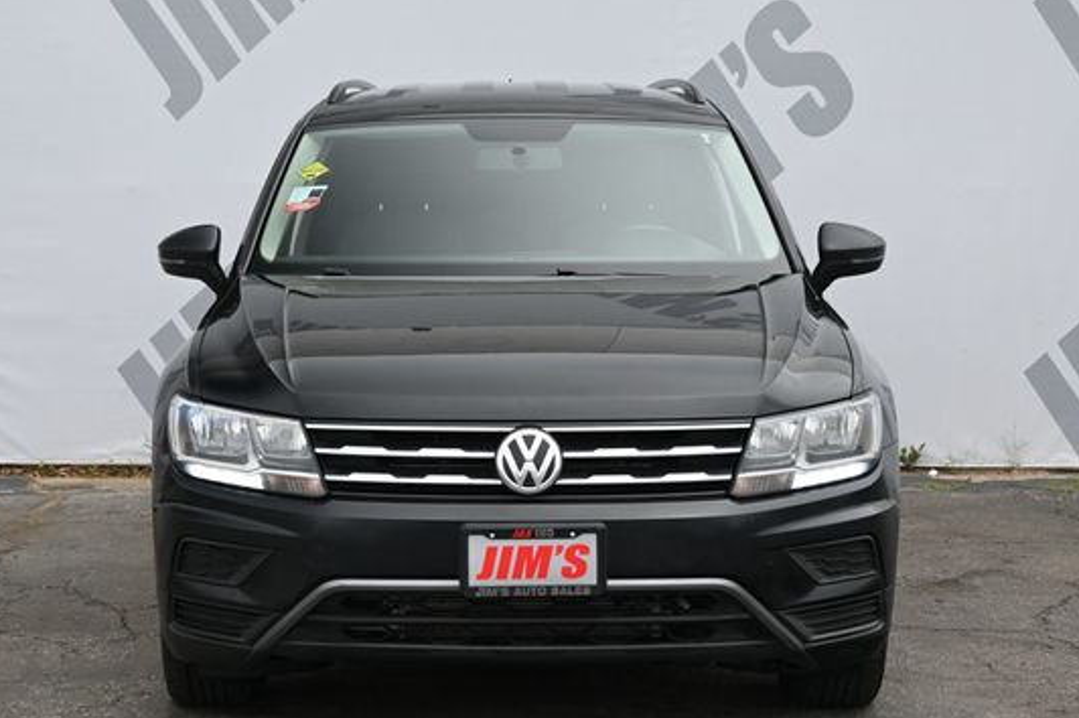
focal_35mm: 78
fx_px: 2324
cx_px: 529
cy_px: 387
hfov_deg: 26.1
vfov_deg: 17.6
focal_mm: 43
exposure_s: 1/250
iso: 160
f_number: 6
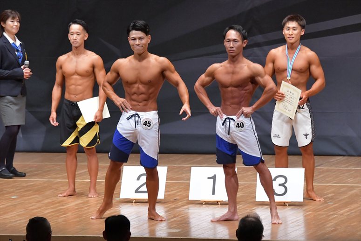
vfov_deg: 5.4
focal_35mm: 255
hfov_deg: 8.1
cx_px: 180
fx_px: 2556
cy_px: 120
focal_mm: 170
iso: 8000
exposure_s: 1/400
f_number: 5.6
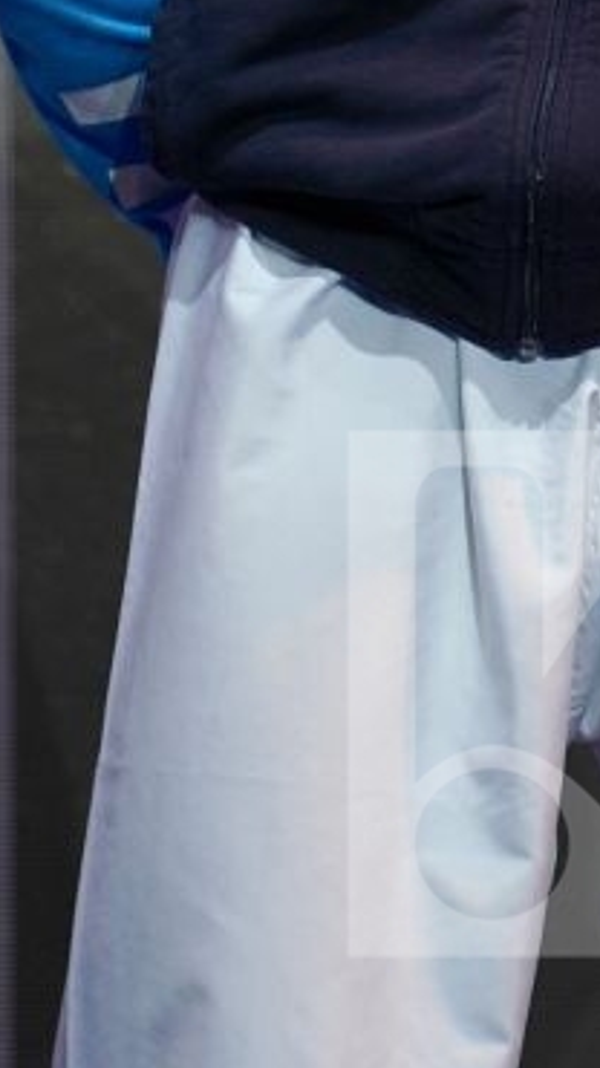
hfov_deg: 1.8
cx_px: 617
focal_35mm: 679
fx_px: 19213
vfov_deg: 3.2
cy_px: -332
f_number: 2.8
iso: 400
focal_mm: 200
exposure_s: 1/250
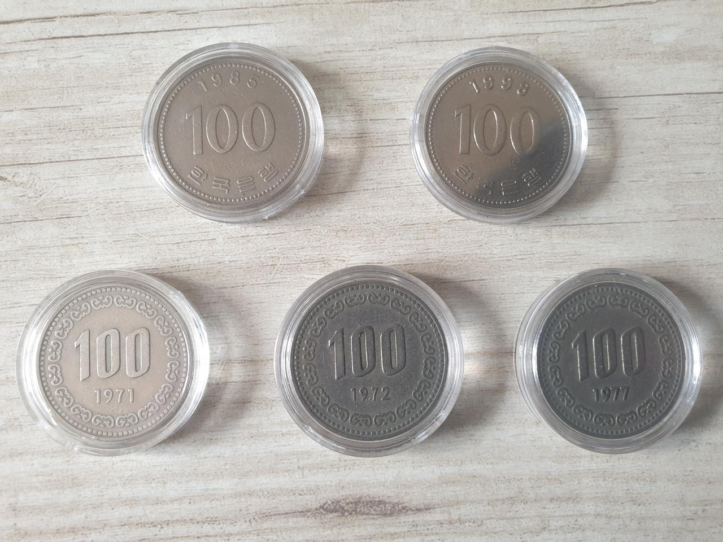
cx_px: 362
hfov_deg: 67.3
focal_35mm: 26
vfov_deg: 53.1
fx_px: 543
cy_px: 271
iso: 125
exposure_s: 1/60
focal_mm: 4.3
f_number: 2.4
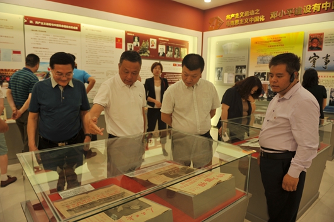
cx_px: 167
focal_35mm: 24
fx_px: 223
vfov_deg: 53.1
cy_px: 111
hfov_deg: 73.8
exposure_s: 1/25
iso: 200
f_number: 3.5
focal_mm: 24
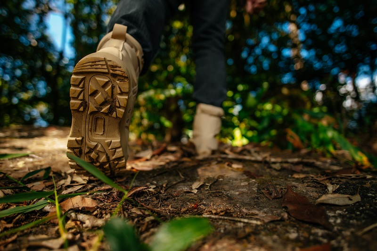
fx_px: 209
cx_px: 188
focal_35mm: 20
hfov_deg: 84.0
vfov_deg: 61.8
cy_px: 126
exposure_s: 1/320
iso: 100
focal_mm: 20
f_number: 1.8
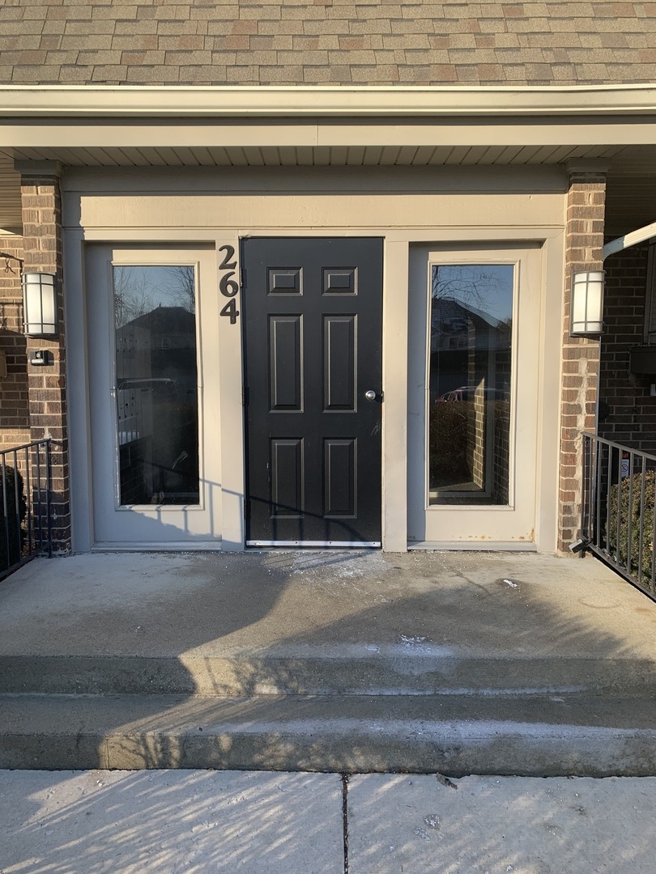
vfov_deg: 67.3
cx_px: 328
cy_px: 437
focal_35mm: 26
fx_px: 657
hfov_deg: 53.1
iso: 25
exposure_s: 1/678
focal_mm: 4.25
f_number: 1.8
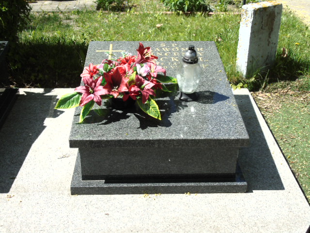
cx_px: 155
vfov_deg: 31.5
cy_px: 116
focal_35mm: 46
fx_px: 412
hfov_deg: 41.2
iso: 80
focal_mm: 8.2
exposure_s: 1/500
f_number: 4.1
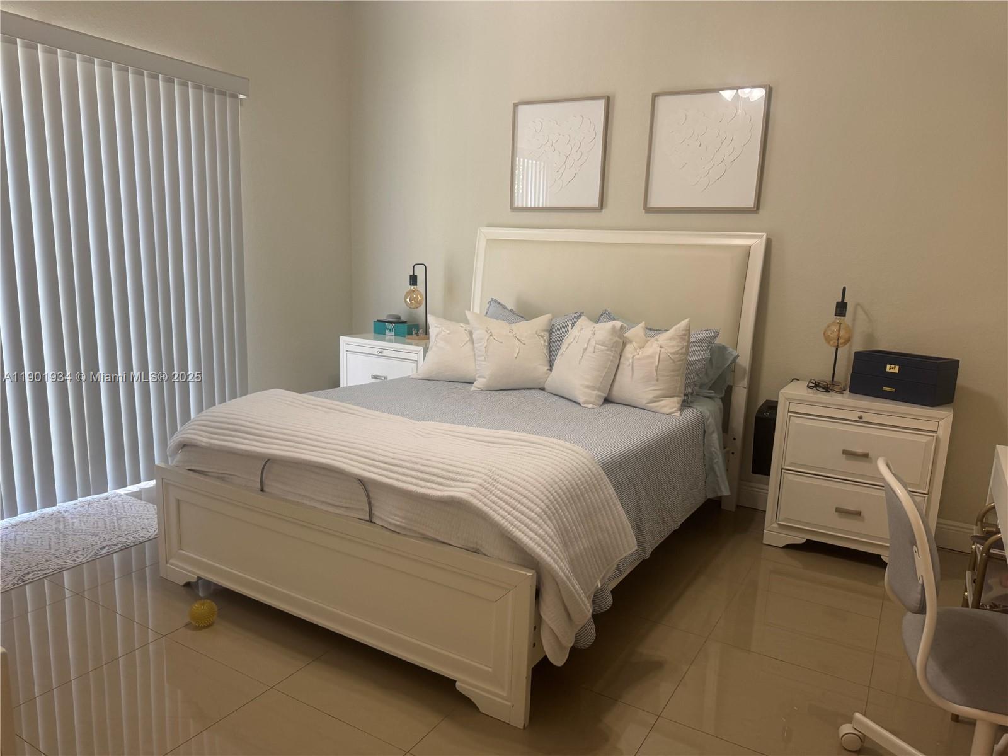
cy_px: 378
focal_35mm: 24
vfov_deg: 56.8
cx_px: 504
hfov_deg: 71.6
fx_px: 699
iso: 125
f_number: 1.78
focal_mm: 6.76
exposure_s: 1/60
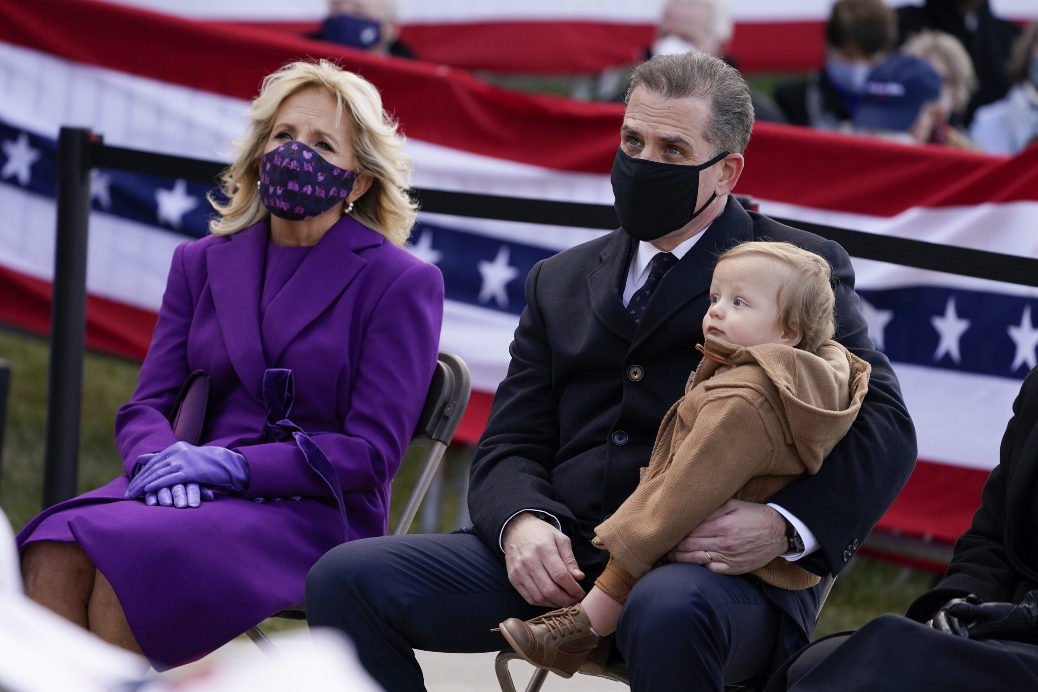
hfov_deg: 8.0
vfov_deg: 5.4
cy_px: 346
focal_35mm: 256
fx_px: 7381
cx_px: 519
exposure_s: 1/1000
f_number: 5.6
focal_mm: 256
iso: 1000
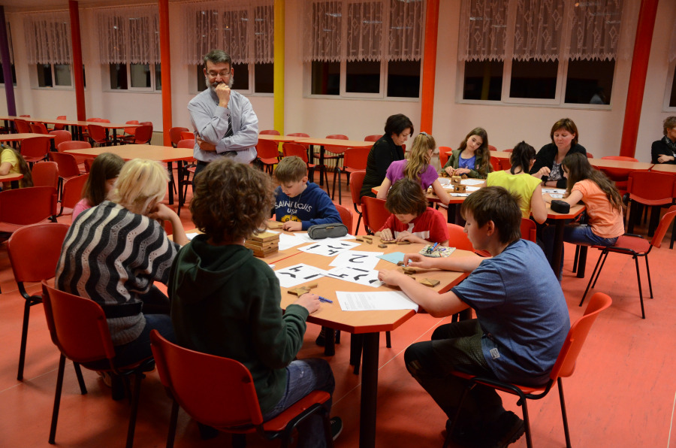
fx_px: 618
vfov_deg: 39.8
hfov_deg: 57.3
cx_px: 338
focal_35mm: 33
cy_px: 224
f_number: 3.8
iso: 2000
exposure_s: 1/125
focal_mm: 22
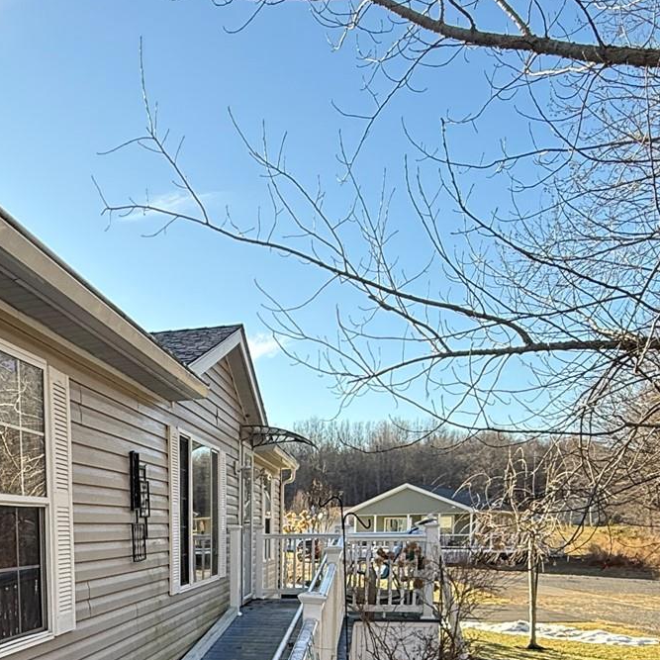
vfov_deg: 39.3
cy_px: 643
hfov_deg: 42.0
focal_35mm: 38
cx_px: 138
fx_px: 820
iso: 64
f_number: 2.2
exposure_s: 1/388
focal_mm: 2.22
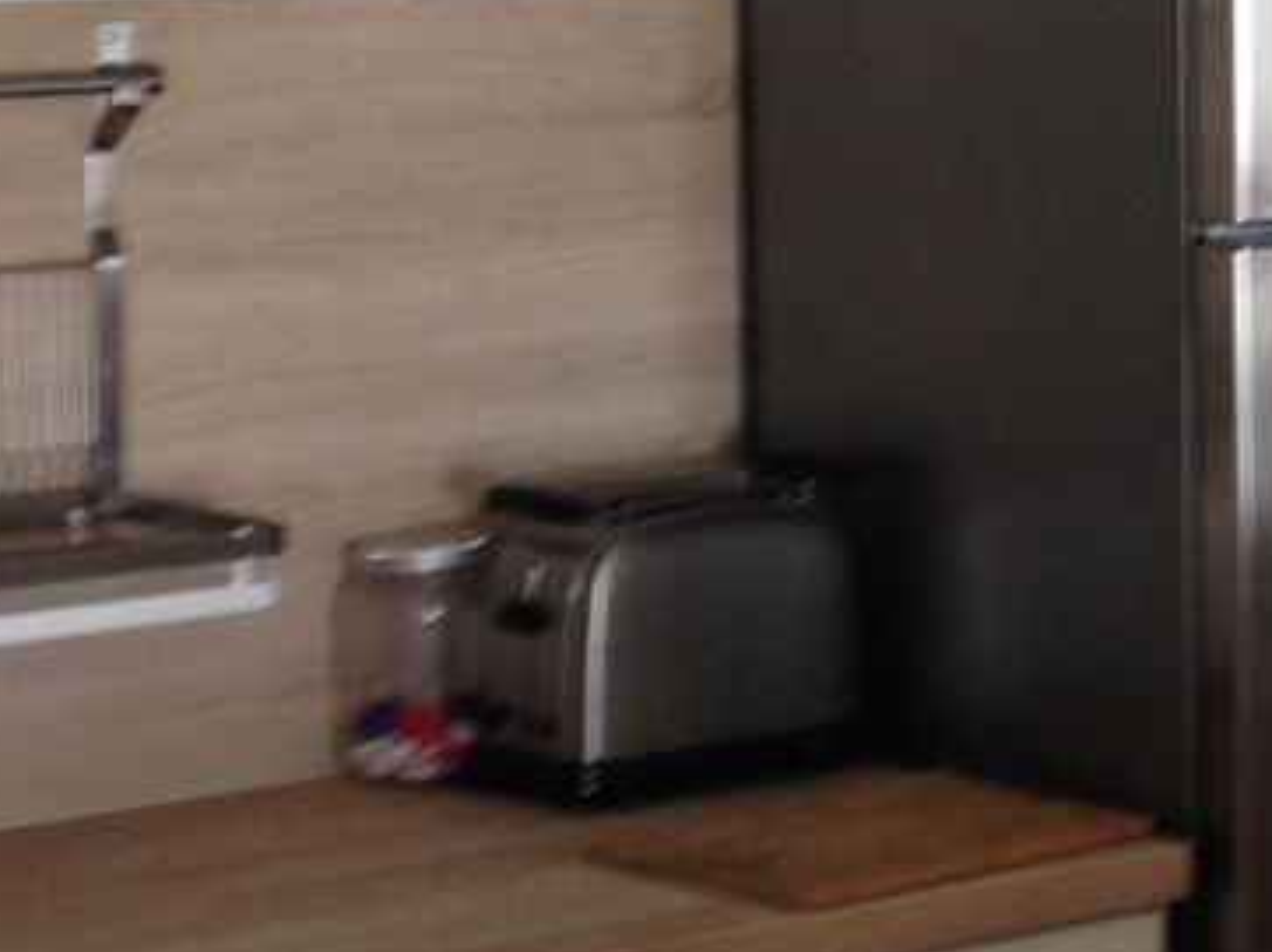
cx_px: 1377
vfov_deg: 10.0
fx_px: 5361
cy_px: -63
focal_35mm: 146
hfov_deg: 13.3
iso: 64
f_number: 2.4
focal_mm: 4.12
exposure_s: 1/20
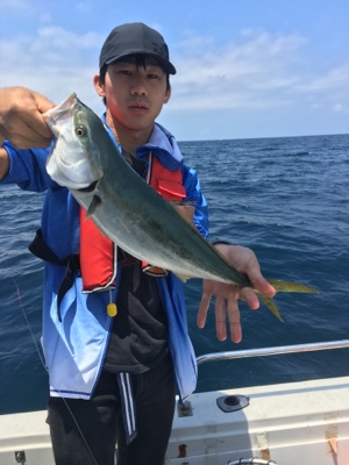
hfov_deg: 48.2
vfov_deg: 61.7
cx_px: 174
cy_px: 232
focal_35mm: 29
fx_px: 390
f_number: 2.2
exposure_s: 1/1202
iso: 25
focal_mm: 4.15
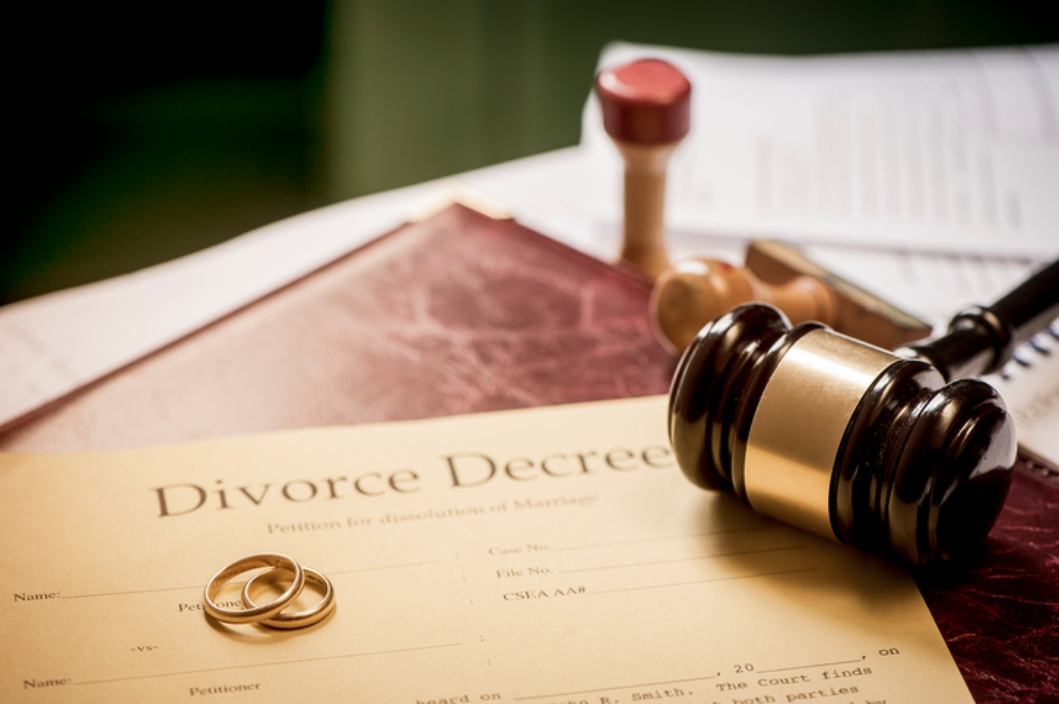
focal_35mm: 105
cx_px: 530
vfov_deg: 13.0
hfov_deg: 19.5
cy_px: 352
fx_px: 3086
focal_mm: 105
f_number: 5.6
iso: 200
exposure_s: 1/20
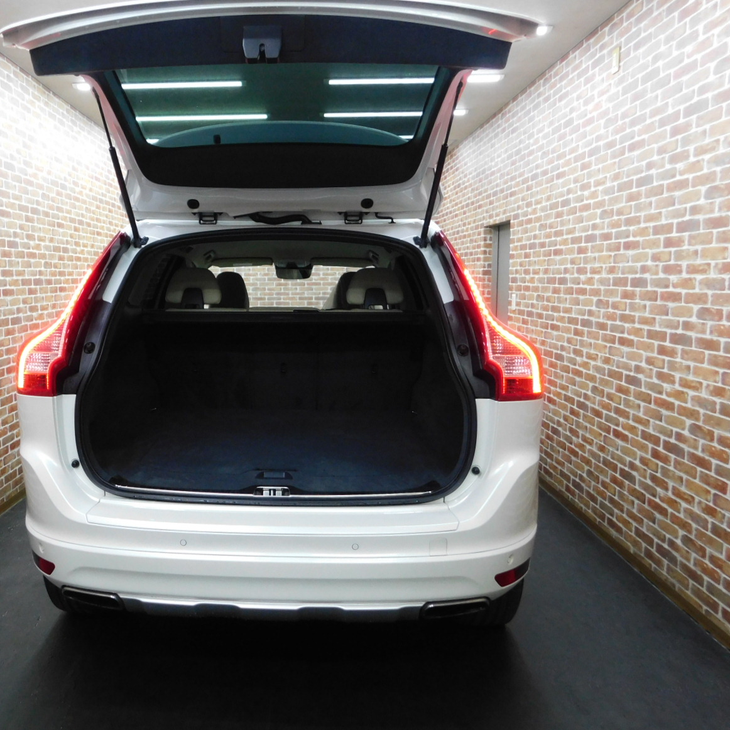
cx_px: 266
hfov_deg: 56.5
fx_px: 668
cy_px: 357
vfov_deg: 57.3
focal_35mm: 28
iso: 320
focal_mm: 4
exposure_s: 1/30
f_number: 3
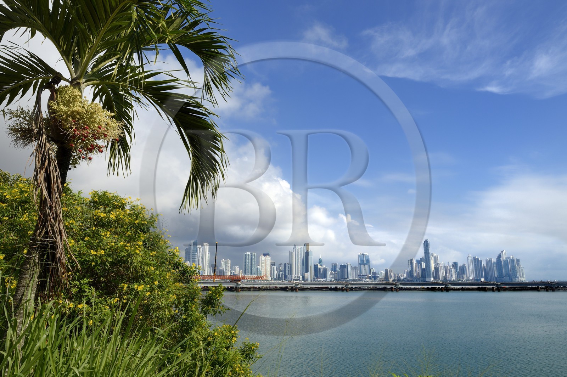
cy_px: 188
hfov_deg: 73.8
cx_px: 284
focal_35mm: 24
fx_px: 378
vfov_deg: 53.1
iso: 200
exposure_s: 1/200
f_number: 18
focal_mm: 24
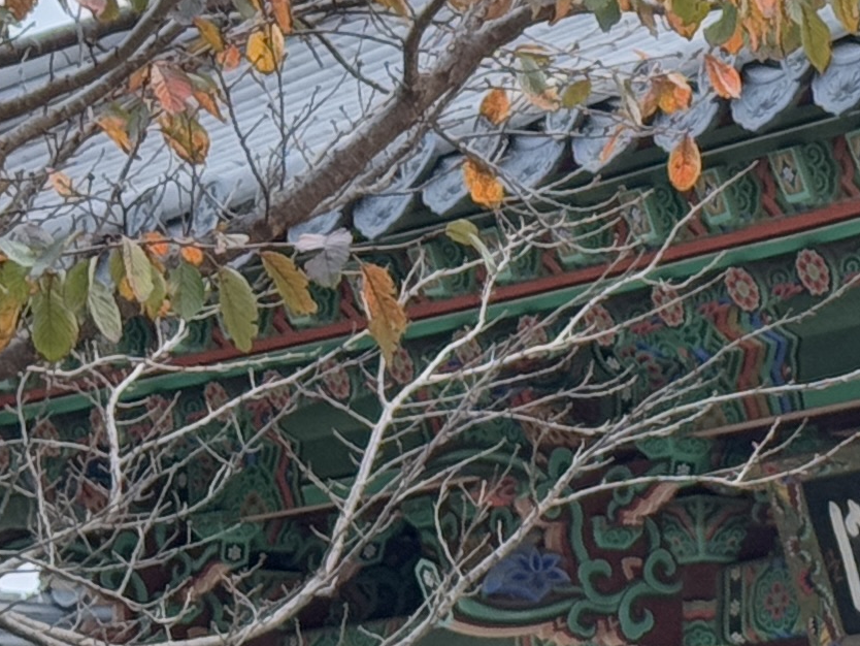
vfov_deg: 6.4
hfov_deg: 8.3
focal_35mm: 232
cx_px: 1395
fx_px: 5765
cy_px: 514
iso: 100
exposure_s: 1/88
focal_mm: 6.76
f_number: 1.78
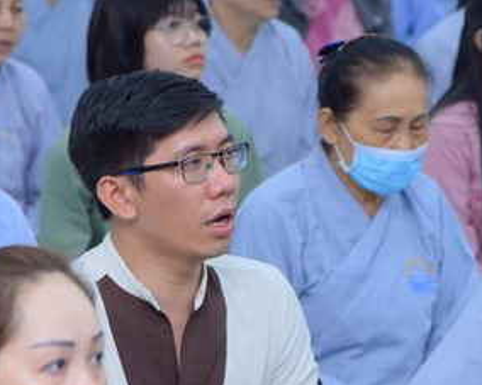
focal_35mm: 258
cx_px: 188
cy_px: 156
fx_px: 3679
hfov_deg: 7.5
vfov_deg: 6.0
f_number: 5
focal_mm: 120
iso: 1250
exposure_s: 1/100
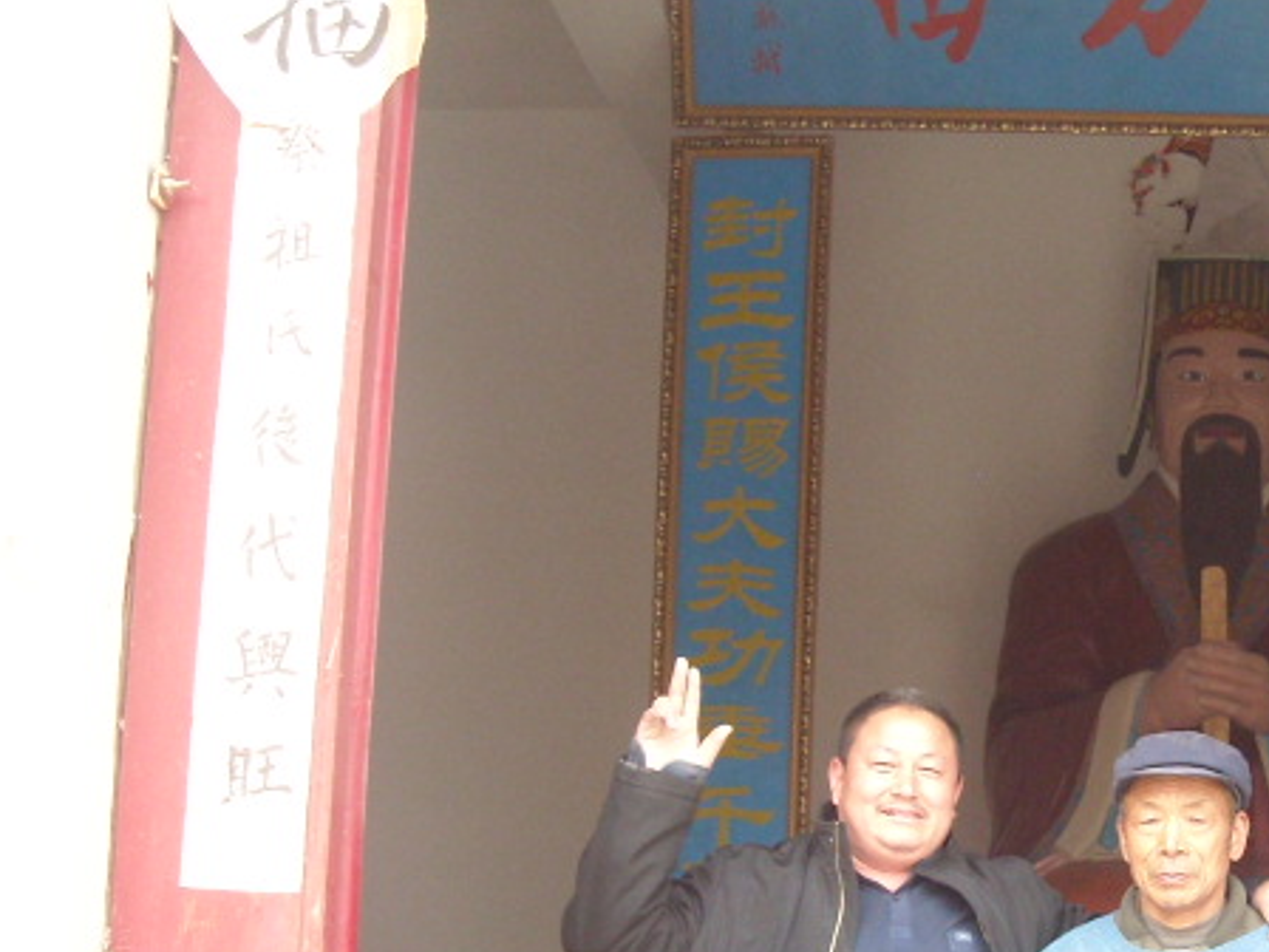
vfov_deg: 18.2
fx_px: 2933
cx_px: 1127
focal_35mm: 80
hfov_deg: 23.8
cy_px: 785
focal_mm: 5.7
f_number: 2.8
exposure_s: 1/60
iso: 208
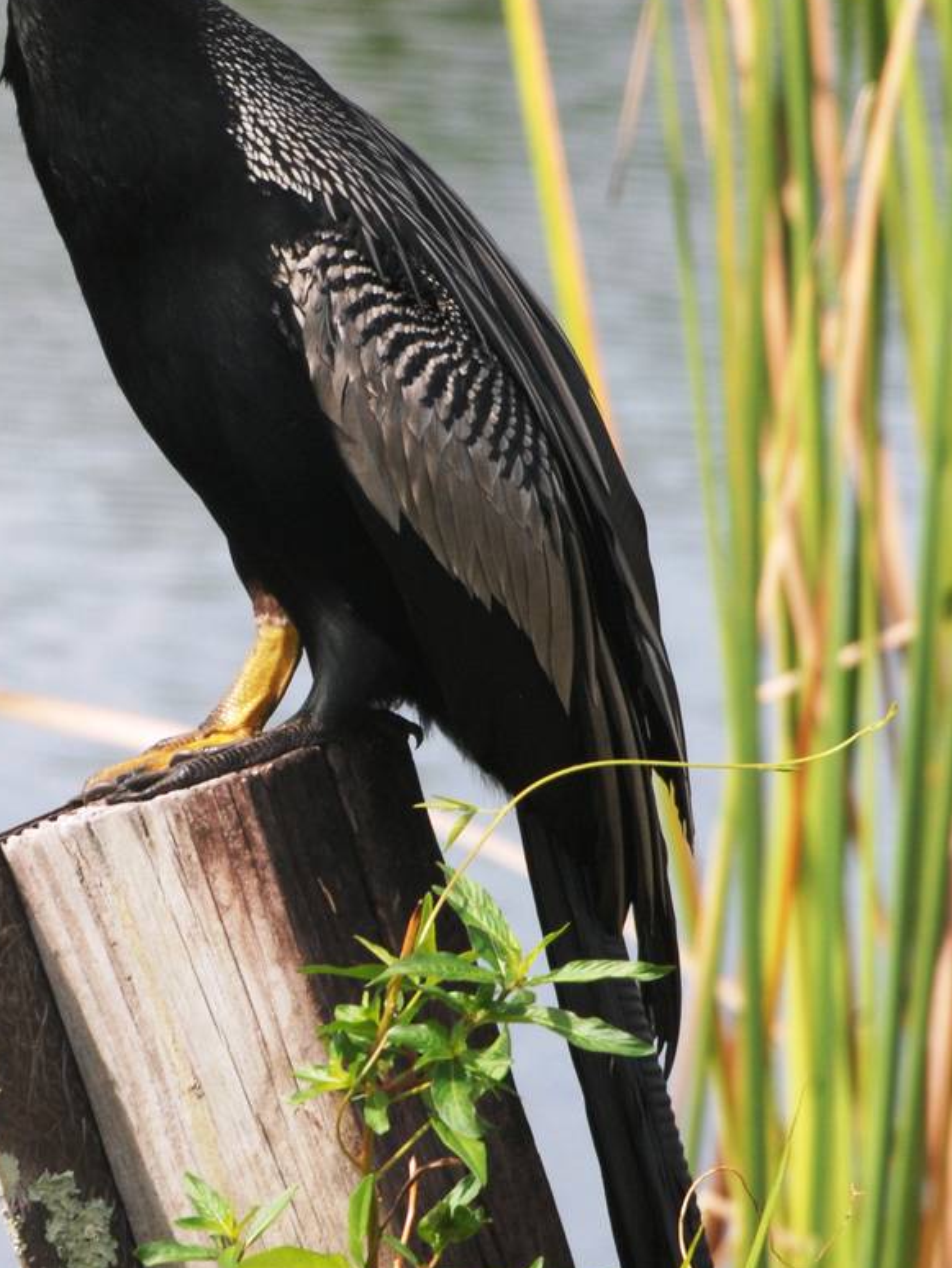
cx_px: 152
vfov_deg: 2.8
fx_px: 26241
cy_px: 606
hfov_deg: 2.1
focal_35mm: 716
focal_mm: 240
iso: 400
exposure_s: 1/160
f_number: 16
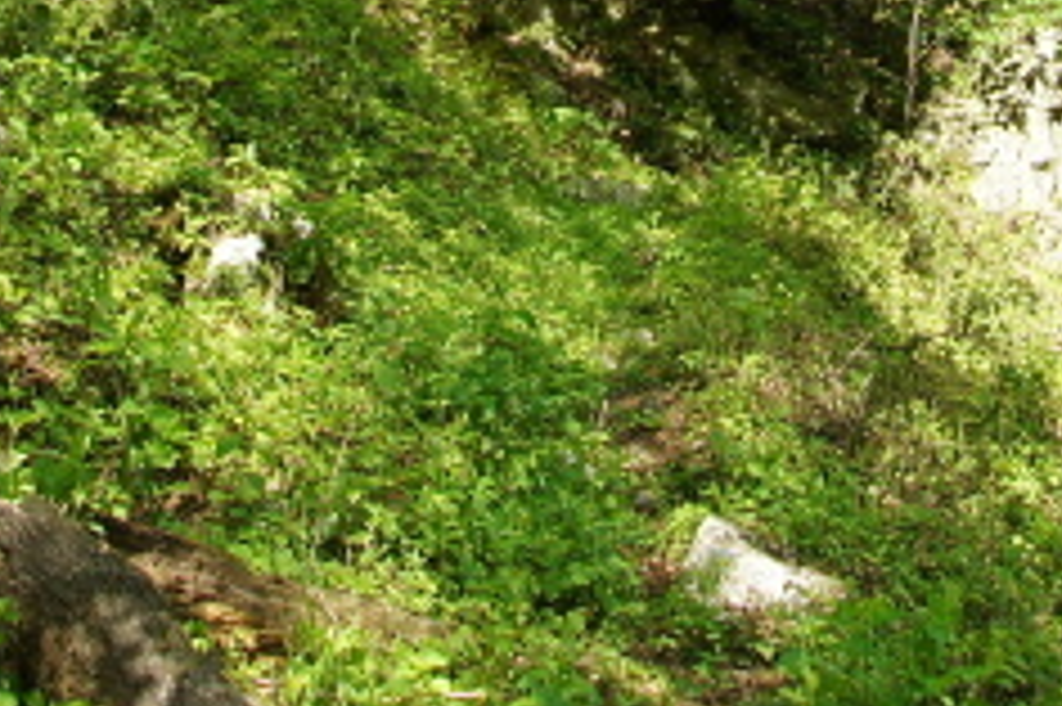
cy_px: -337
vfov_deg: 18.6
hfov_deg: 30.8
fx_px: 1916
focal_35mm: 65
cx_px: 666
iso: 100
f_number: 4.5
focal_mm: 10
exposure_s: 1/60
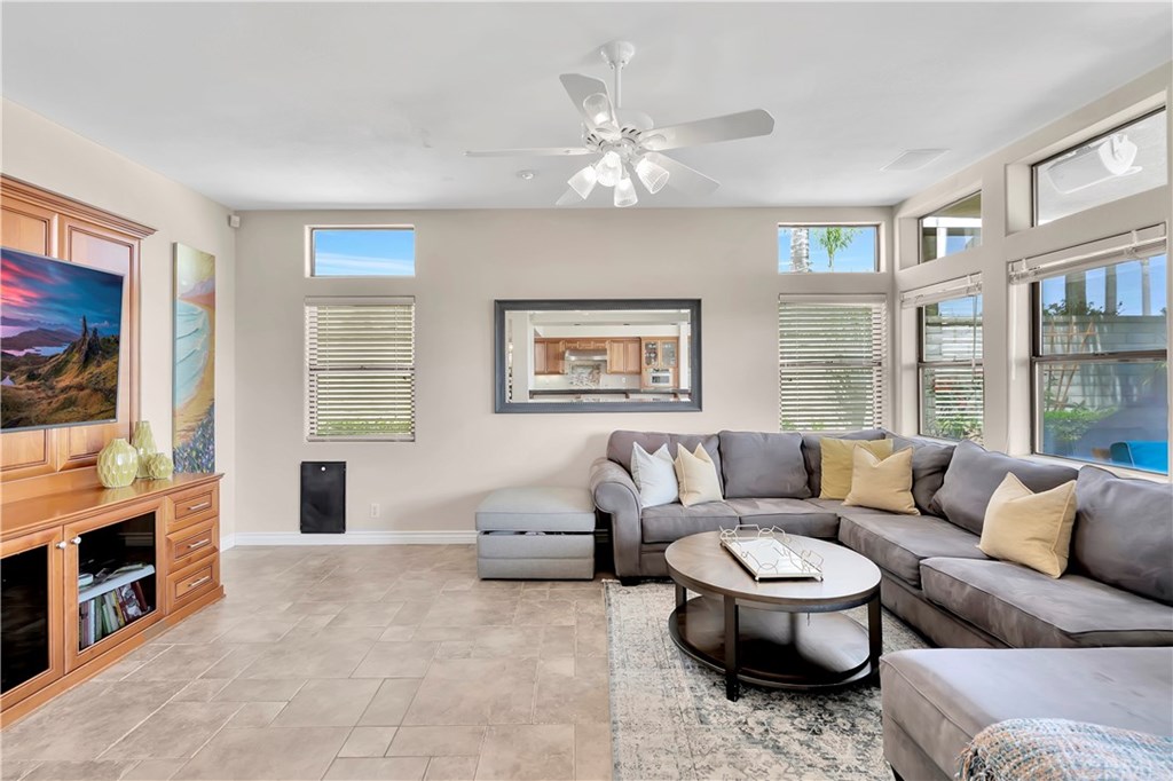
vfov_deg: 73.7
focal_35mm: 16
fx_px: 521
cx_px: 586
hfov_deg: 96.8
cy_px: 390
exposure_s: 1/13
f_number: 5.6
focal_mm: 16
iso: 100
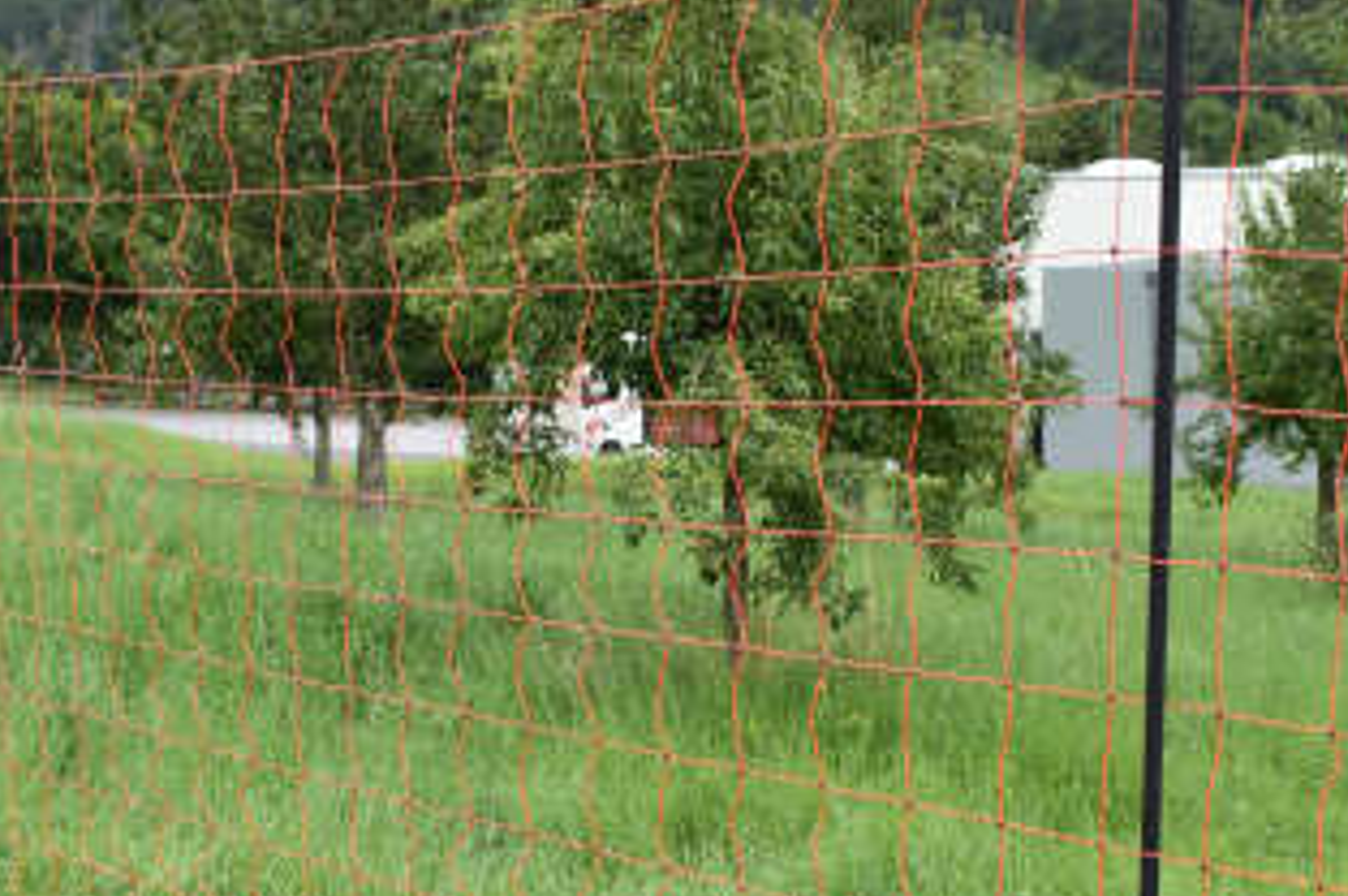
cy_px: 650
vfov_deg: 17.8
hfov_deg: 26.7
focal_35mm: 76
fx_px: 2843
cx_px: 715
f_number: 5
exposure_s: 1/250
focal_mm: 22
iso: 100
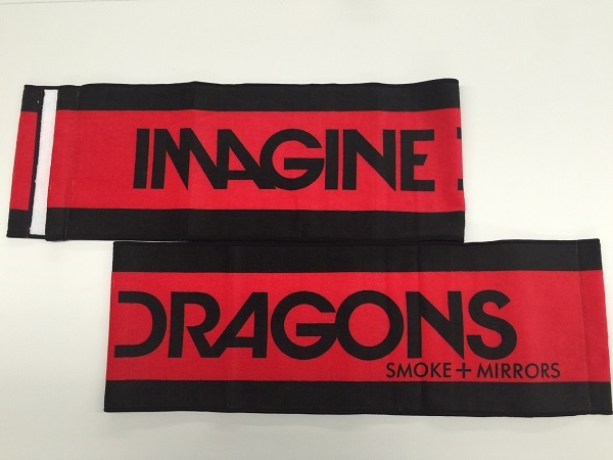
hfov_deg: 61.7
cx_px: 306
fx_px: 514
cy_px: 230
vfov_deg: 48.2
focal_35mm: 29
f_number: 2.2
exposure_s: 1/33
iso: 32
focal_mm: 4.15
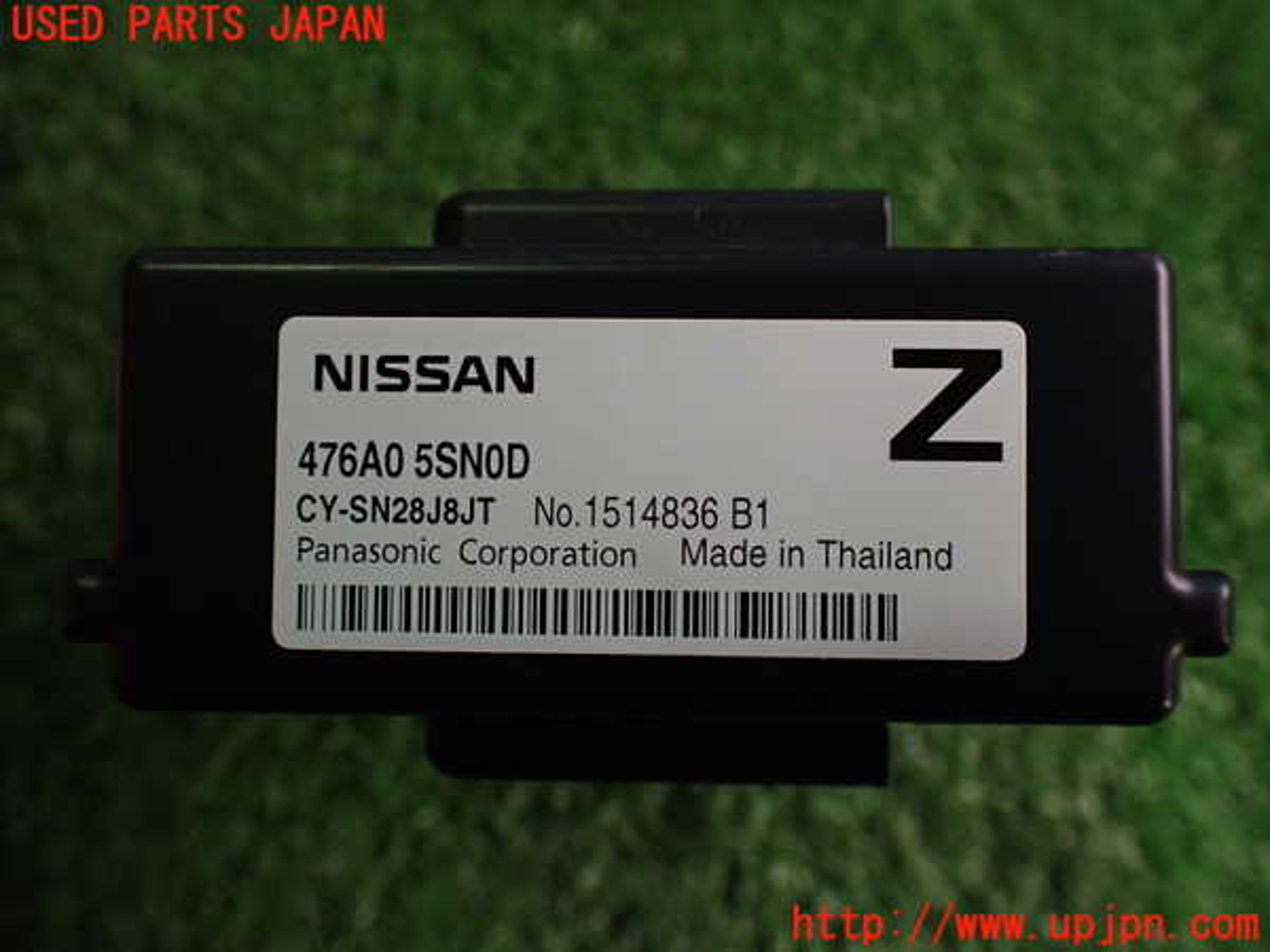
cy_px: 476
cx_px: 635
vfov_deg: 46.8
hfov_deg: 60.0
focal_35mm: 30
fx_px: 1101
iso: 320
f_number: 2.3
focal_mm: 5.4
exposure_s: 1/125
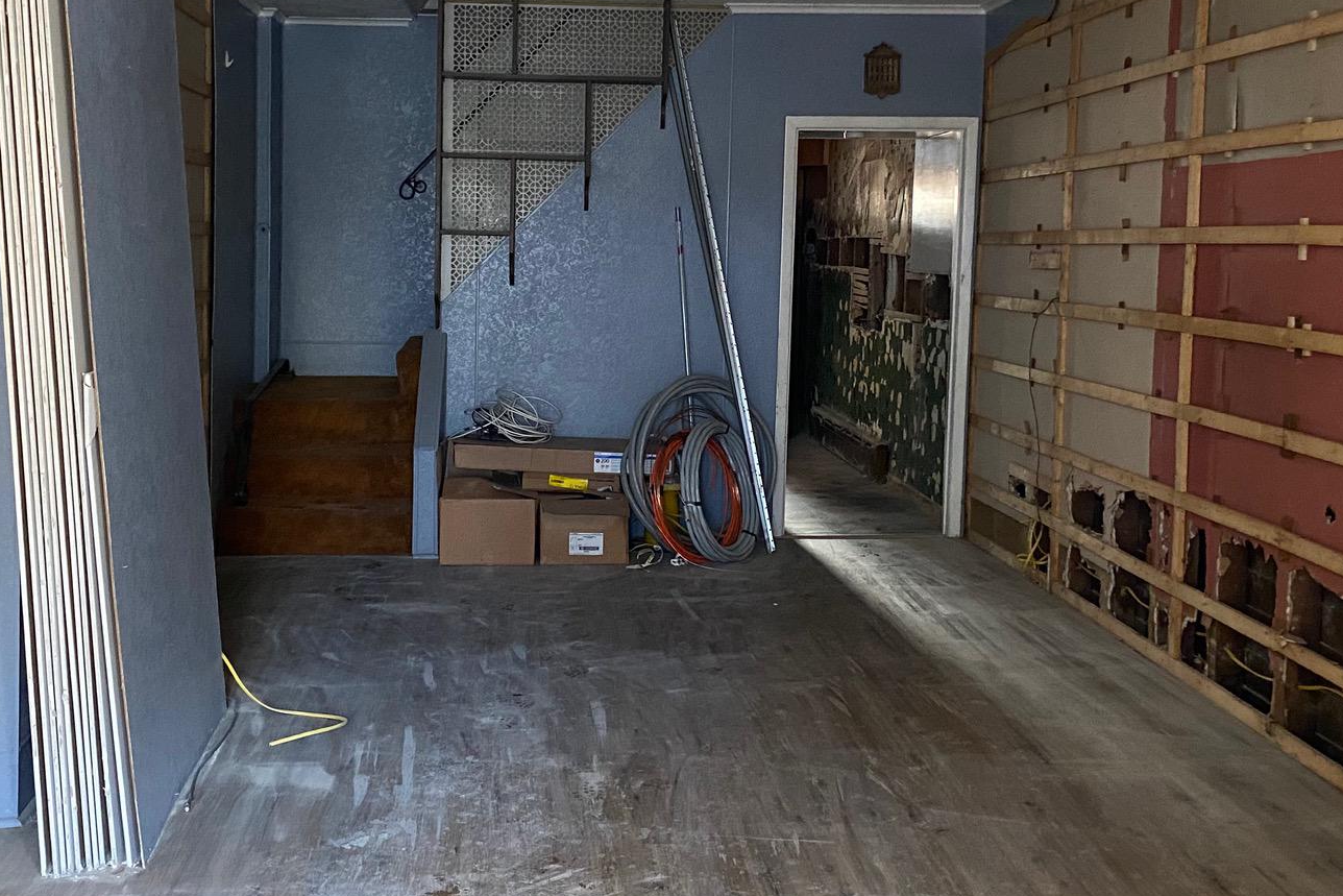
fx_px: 1604
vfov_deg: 31.1
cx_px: 597
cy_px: 359
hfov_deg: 45.4
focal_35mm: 43
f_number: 1.8
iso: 500
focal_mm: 4.25
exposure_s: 1/40
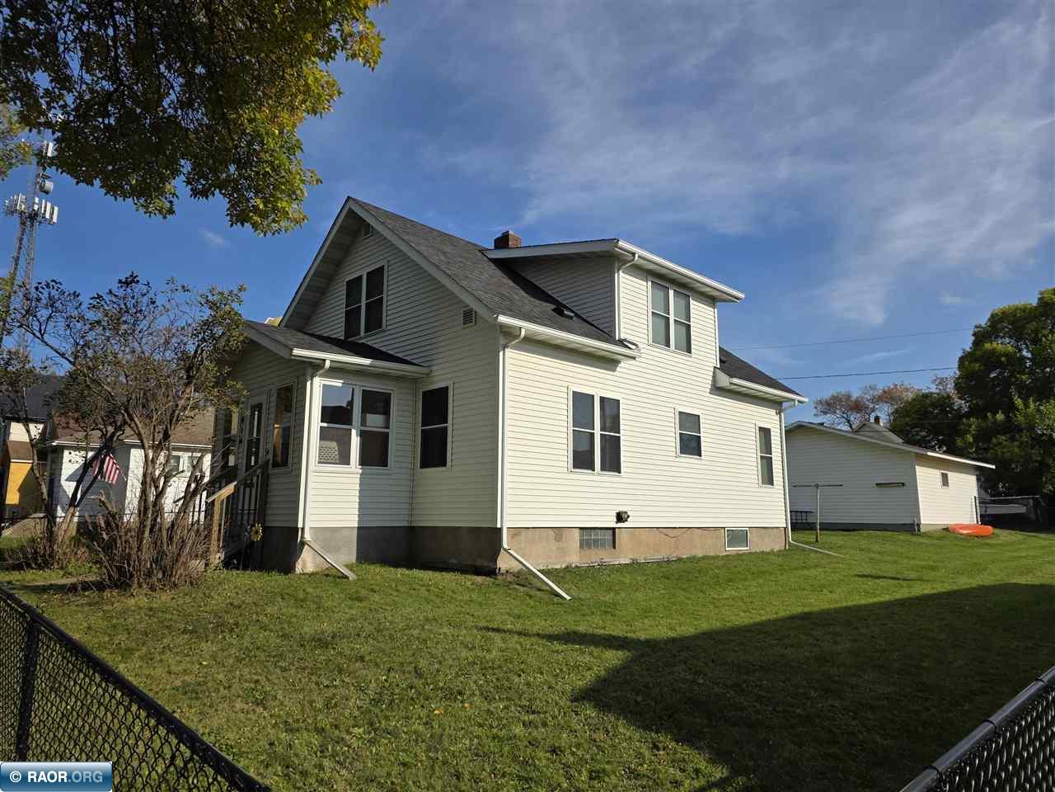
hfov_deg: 73.9
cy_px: 396
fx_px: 701
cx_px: 528
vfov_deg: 58.9
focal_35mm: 23
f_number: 1.7
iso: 80
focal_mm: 6.3
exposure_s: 1/7626
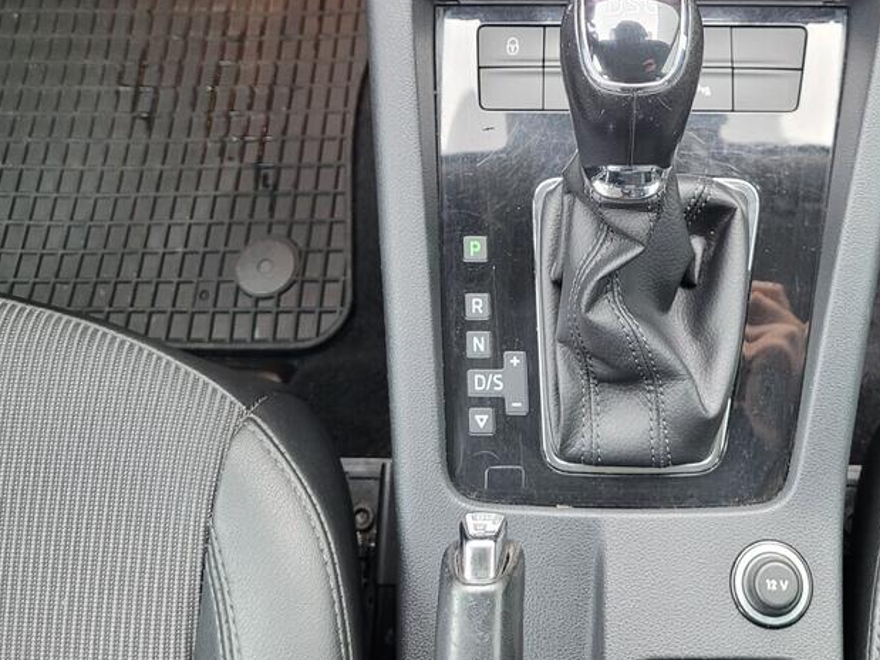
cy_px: 132
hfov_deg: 43.2
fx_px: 1093
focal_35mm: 43
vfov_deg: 32.7
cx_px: 593
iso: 640
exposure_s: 1/50
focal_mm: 5.4
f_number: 1.8
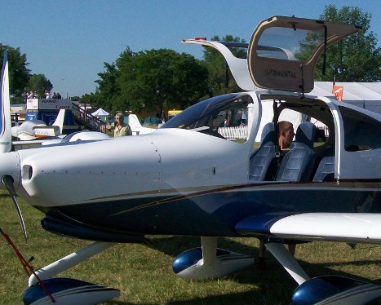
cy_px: 131
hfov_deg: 24.5
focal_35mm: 77
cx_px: 276
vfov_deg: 19.9
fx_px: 869
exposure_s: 1/800
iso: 64
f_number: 4.8
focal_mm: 6
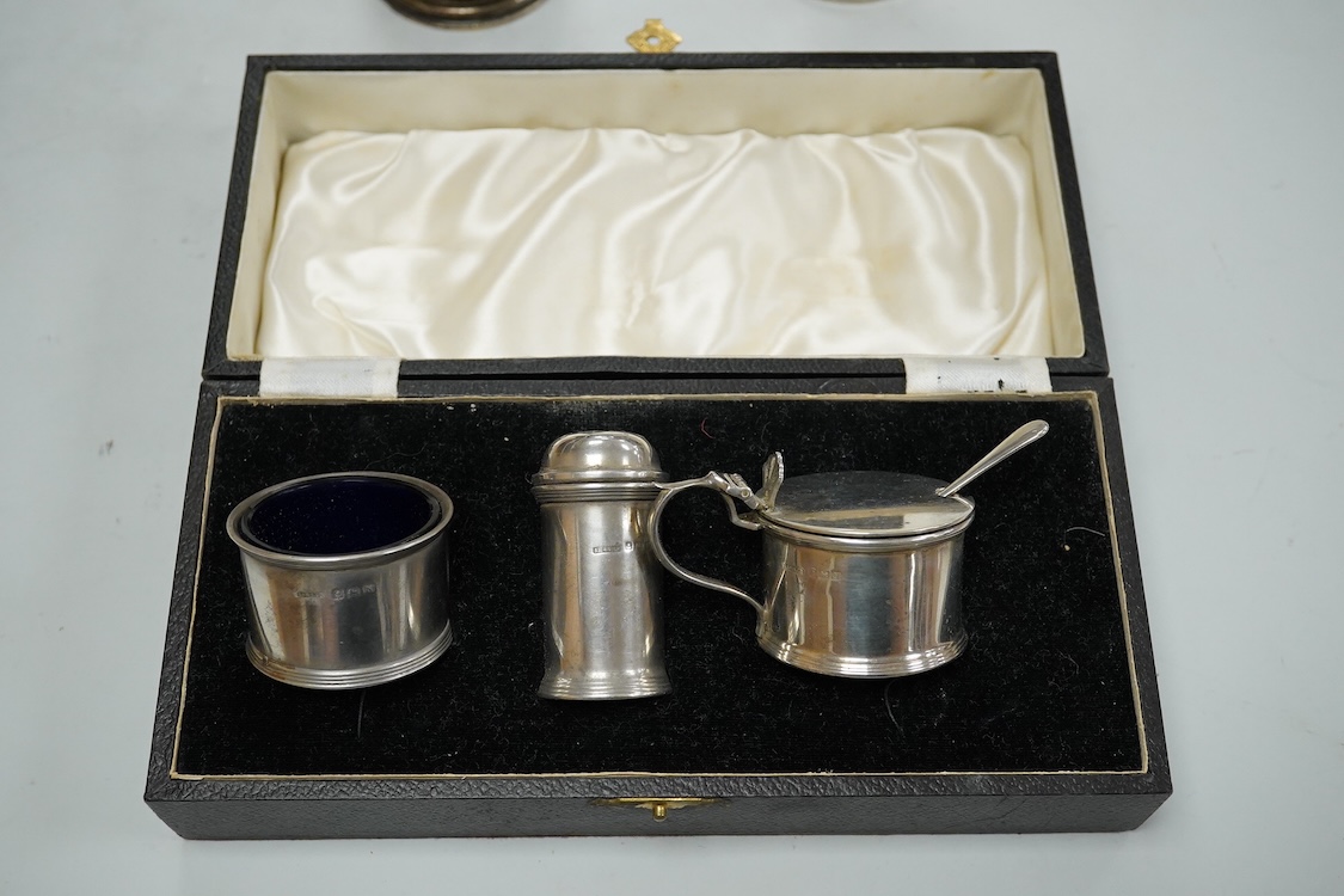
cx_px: 672
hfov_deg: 43.6
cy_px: 448
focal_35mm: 45
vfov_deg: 29.9
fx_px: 1680
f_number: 8
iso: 2500
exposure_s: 1/400
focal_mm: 30
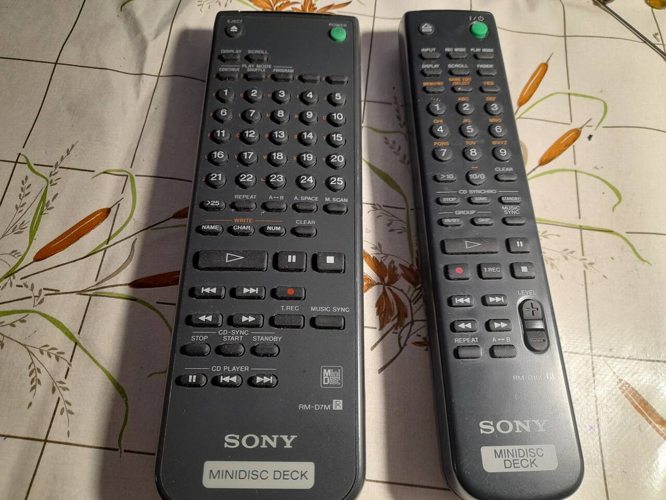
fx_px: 481
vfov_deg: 54.9
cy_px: 250
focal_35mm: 25
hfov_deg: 69.4
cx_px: 333
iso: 80
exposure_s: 1/50
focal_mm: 4.6
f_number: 2
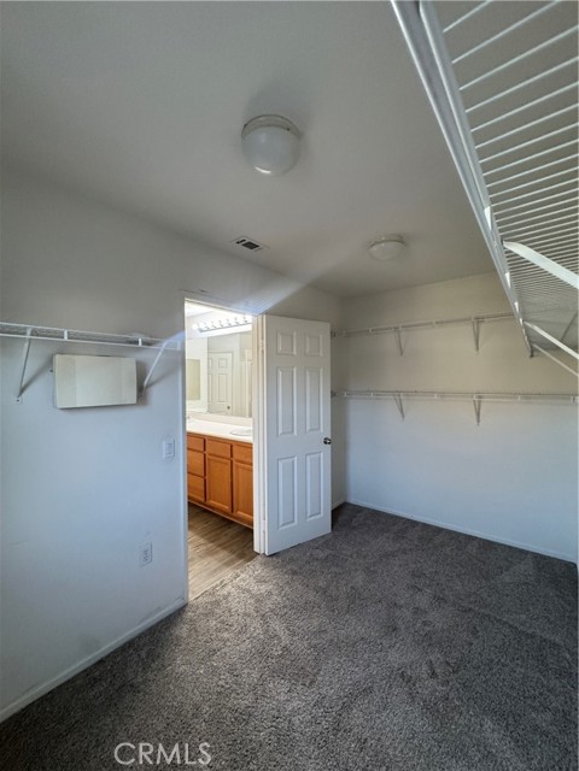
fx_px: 312
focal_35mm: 14
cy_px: 386
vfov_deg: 102.1
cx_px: 290
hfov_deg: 85.7
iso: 250
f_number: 2.2
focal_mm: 2.22
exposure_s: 1/120
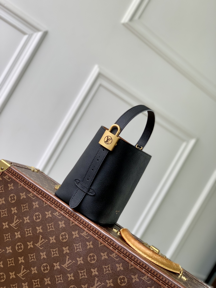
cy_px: 144
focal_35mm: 52
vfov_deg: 36.8
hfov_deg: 28.0
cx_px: 108
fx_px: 433
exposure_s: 1/122
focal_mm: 6
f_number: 2.4
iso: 20
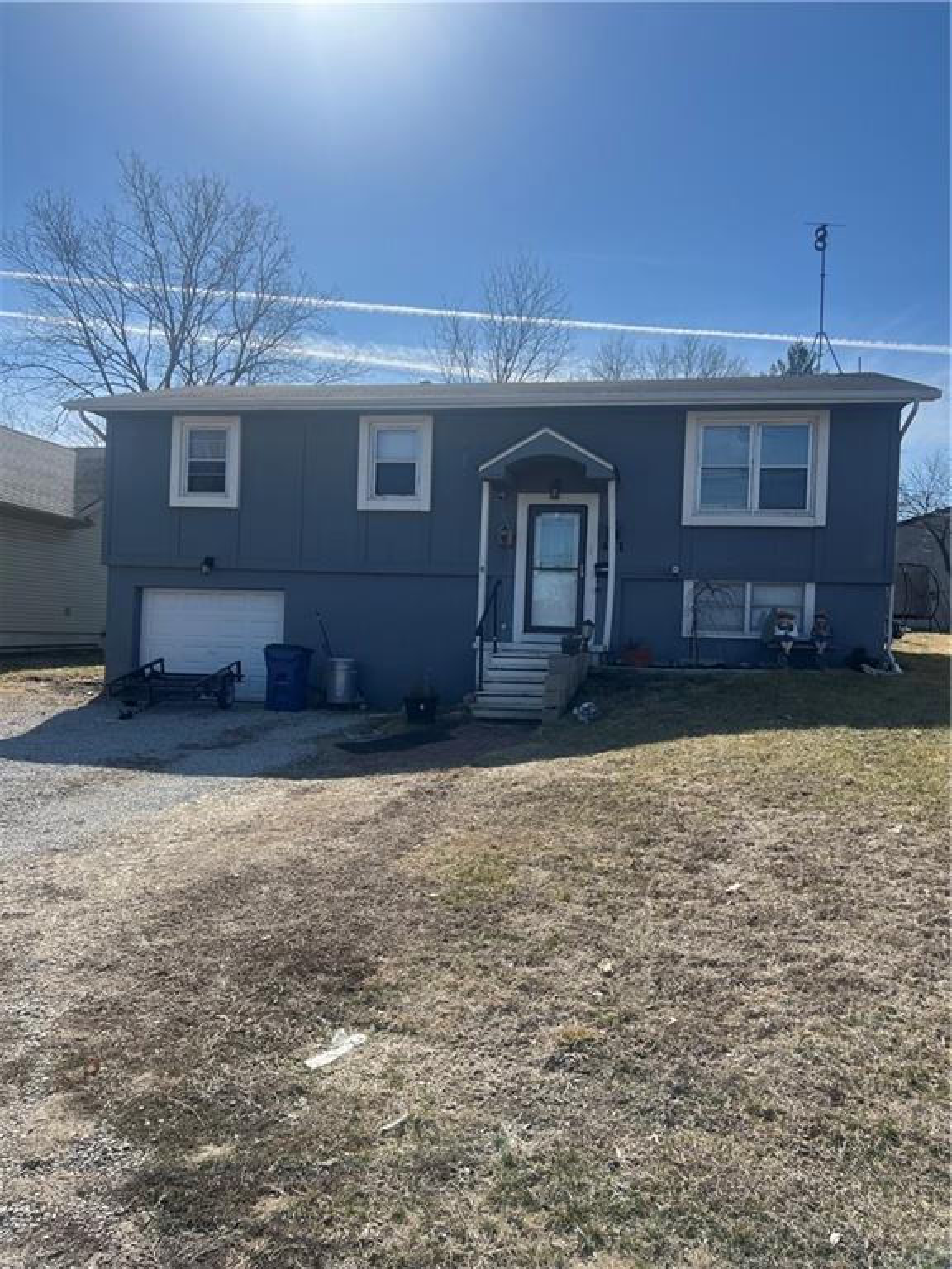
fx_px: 953
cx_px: 476
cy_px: 634
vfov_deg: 67.3
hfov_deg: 53.1
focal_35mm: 26
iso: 50
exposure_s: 1/5587
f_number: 1.5
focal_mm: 5.7
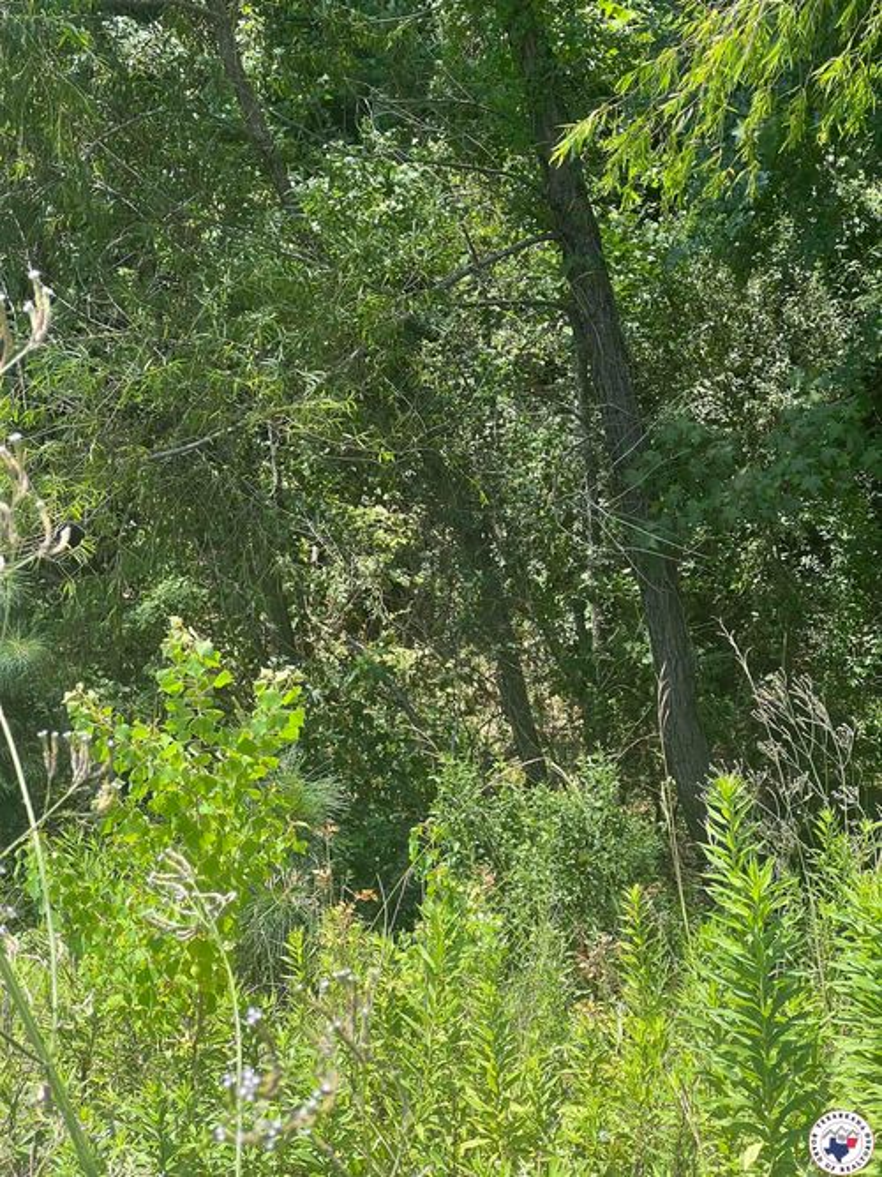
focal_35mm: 77
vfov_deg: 25.3
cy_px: 588
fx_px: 2617
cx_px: 441
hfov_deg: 19.1
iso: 32
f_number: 2.8
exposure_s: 1/161
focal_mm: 9
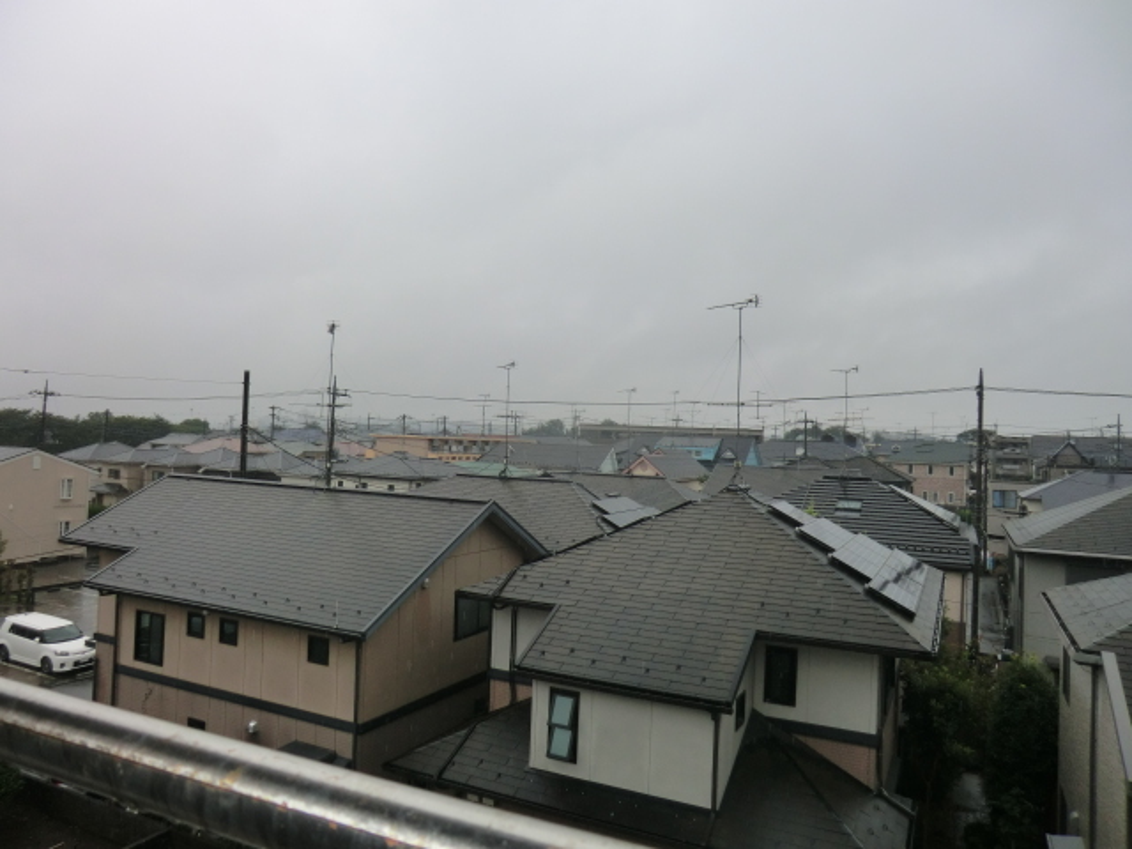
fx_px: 785
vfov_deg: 56.8
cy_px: 424
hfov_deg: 71.6
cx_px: 566
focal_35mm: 24
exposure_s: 1/400
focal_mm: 4.3
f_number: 3.2
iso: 80
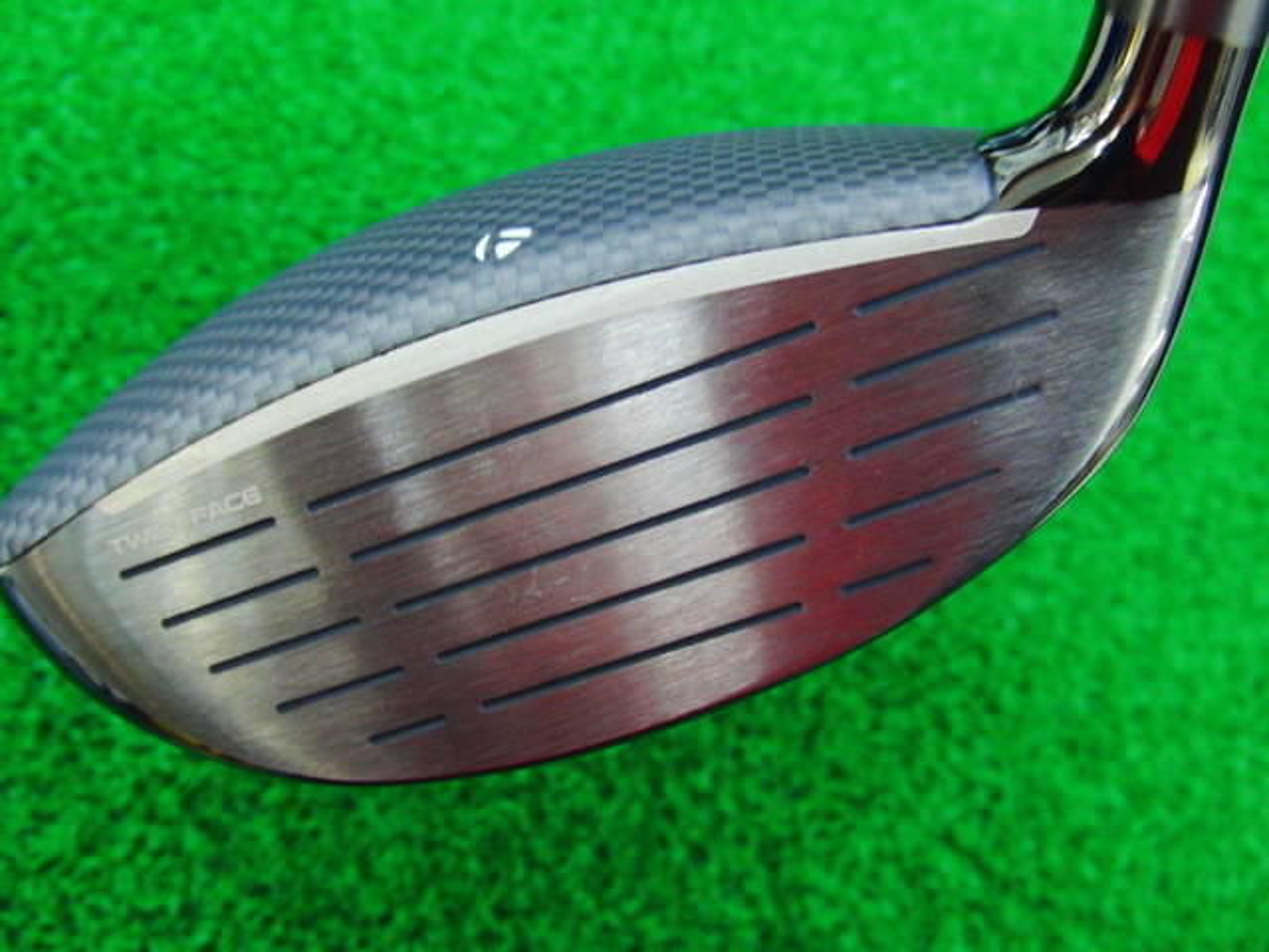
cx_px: 634
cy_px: 476
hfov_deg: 50.1
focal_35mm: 37
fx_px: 1356
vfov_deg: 38.7
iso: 400
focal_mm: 6.42
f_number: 3.6
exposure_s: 1/25
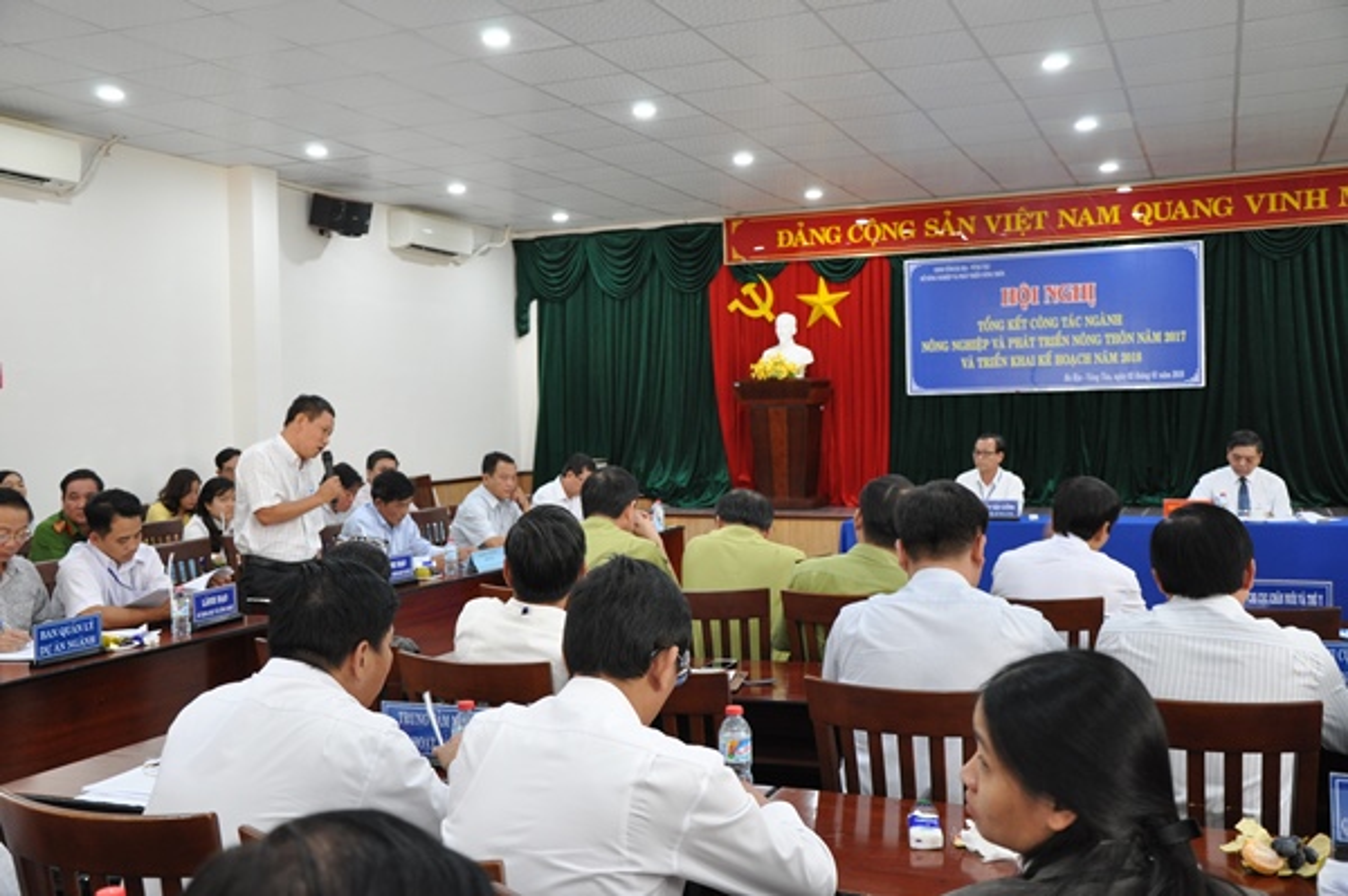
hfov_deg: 53.2
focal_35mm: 36
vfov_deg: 36.8
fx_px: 1347
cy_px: 448
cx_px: 674
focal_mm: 24
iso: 800
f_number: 4.5
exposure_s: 1/20
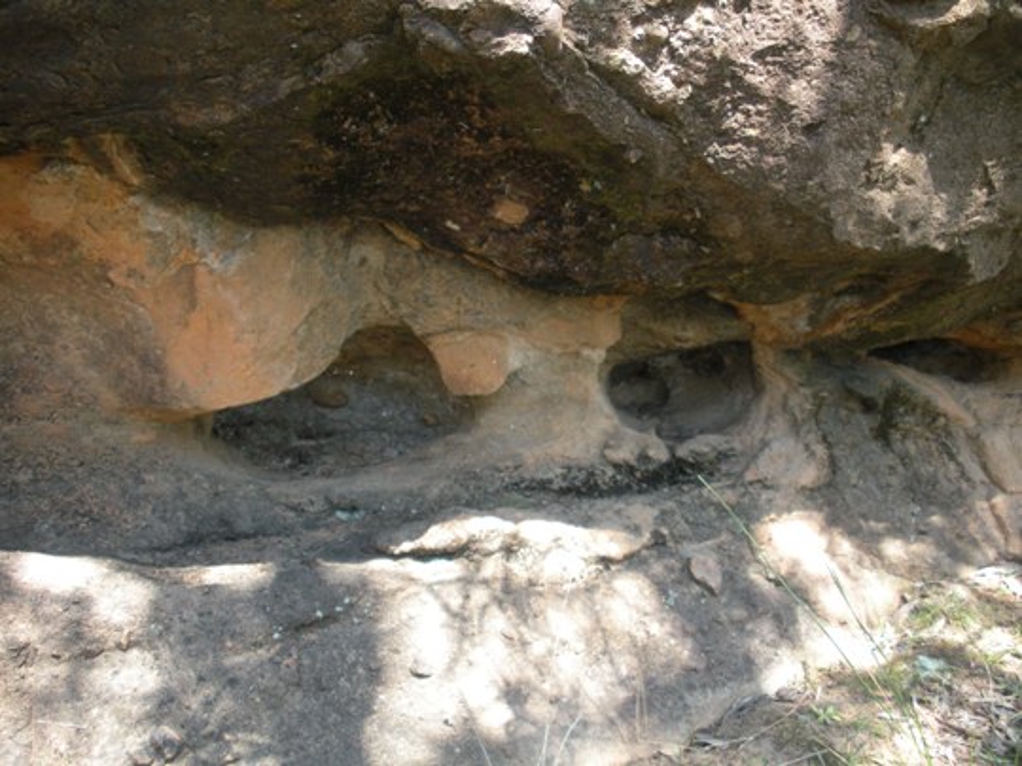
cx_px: 511
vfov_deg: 40.7
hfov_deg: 52.6
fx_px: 1033
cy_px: 383
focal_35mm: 35
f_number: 3.5
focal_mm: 6.3
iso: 206
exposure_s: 1/59.8
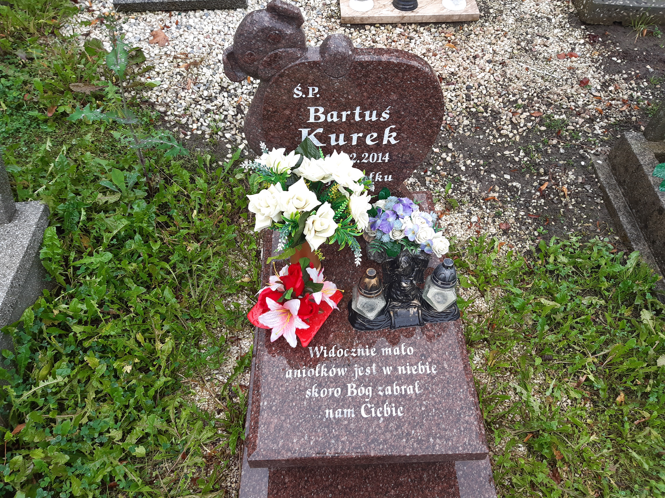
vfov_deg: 53.1
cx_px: 332
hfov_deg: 67.3
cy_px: 249
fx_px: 499
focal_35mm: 26
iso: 40
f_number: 1.7
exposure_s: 1/50
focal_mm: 3.92
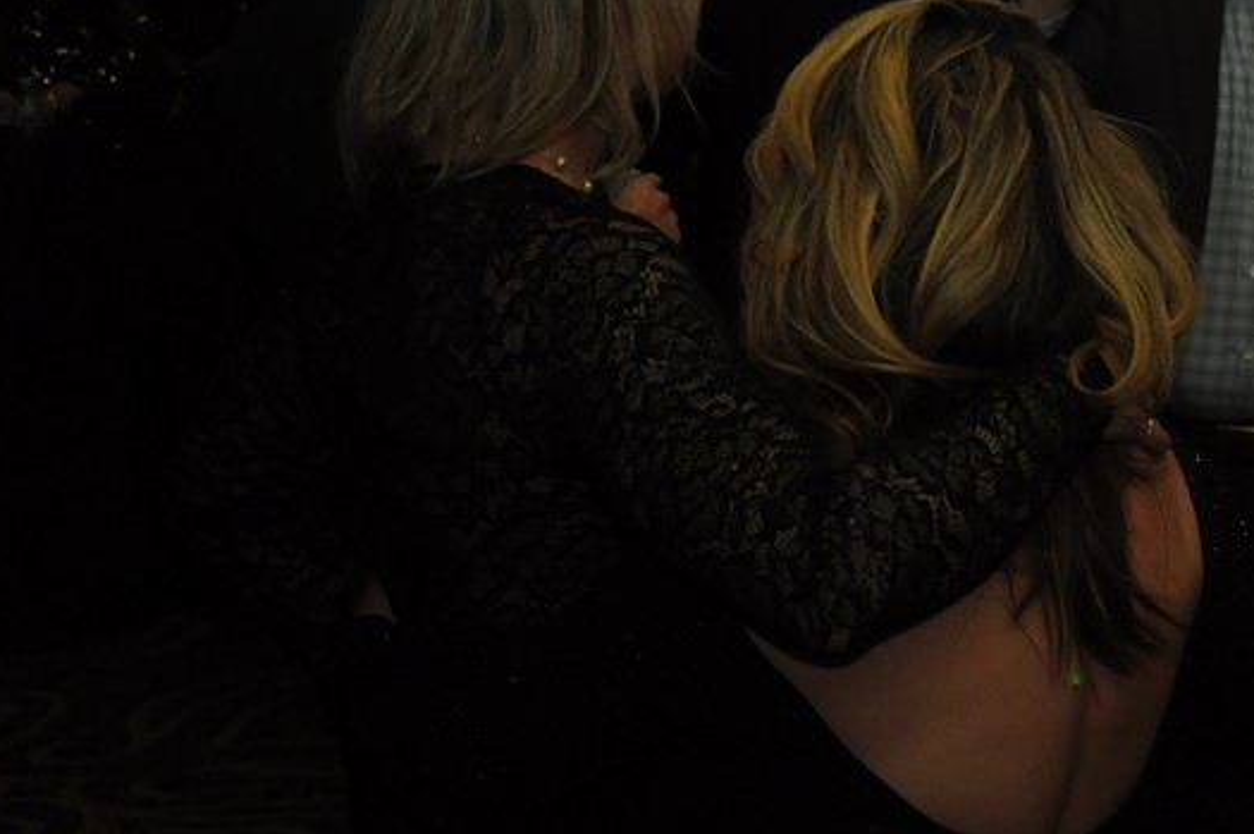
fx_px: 3478
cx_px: 1166
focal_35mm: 100
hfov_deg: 20.0
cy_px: 253
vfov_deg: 13.6
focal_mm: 35
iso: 800
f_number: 4.5
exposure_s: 1/60
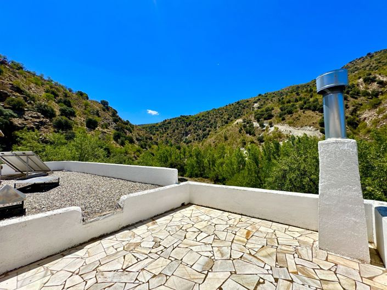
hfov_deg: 102.1
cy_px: 145
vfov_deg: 85.6
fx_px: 156
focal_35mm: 14
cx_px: 194
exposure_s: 1/3509
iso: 50
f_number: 2.2
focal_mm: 2.22
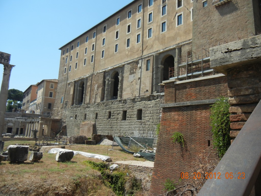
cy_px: 98
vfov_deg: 46.8
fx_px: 226
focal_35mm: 30
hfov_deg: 60.0
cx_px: 130
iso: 160
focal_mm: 5.4
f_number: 7
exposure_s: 1/343
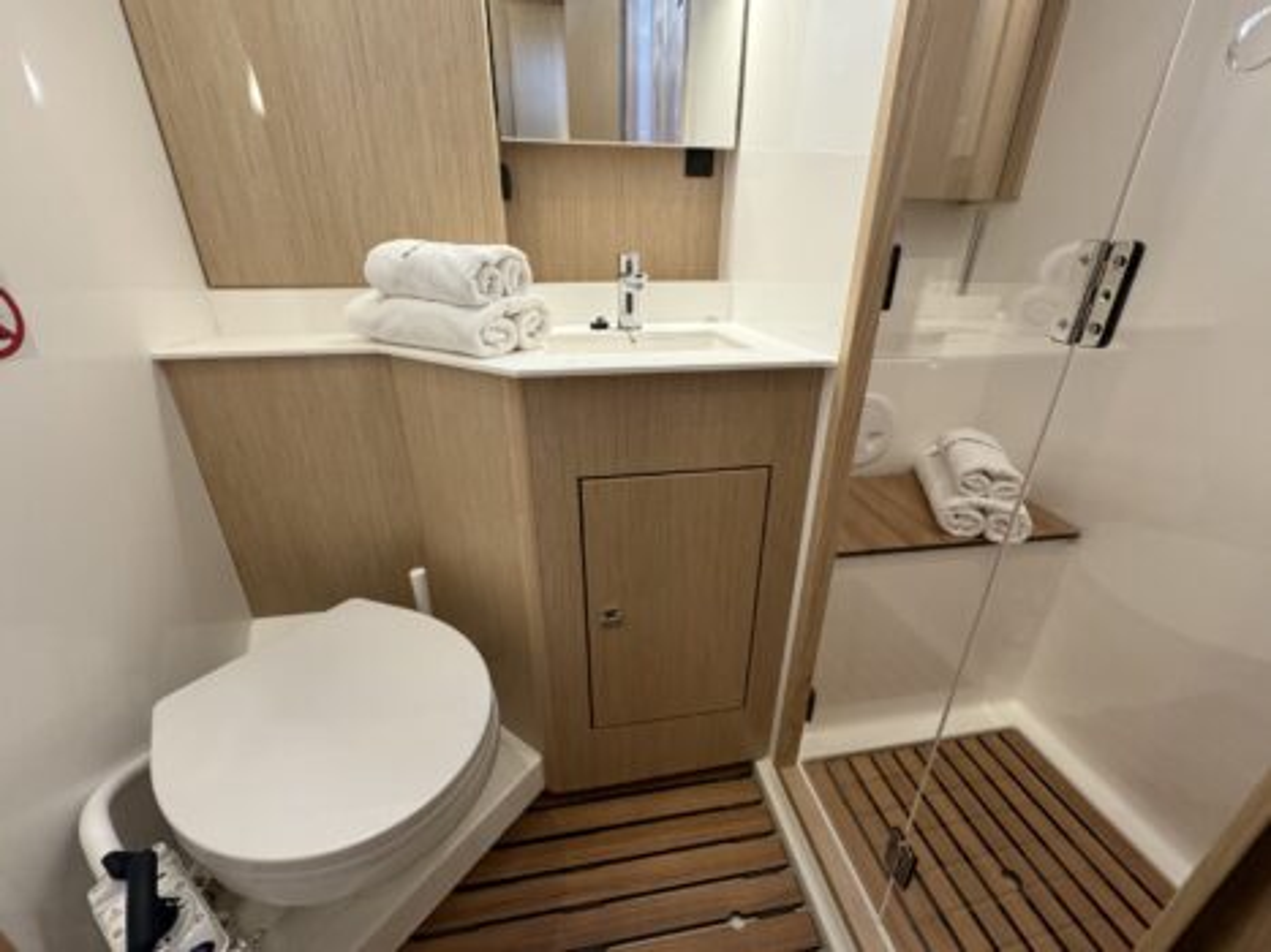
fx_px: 514
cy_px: 476
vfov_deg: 85.6
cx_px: 636
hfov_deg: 102.1
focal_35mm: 14
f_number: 2.2
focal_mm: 2.22
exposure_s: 1/78
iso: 320
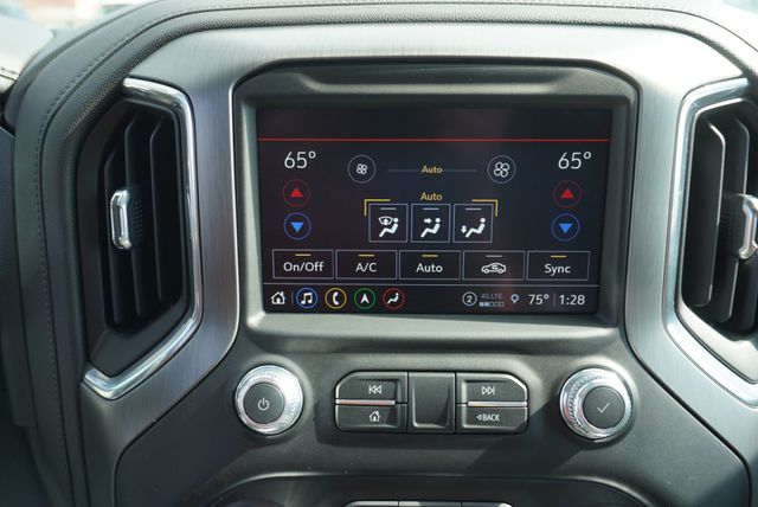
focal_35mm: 30
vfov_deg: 43.7
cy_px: 254
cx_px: 379
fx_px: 632
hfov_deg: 61.9
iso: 100
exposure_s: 1/80
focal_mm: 20
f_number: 4.5
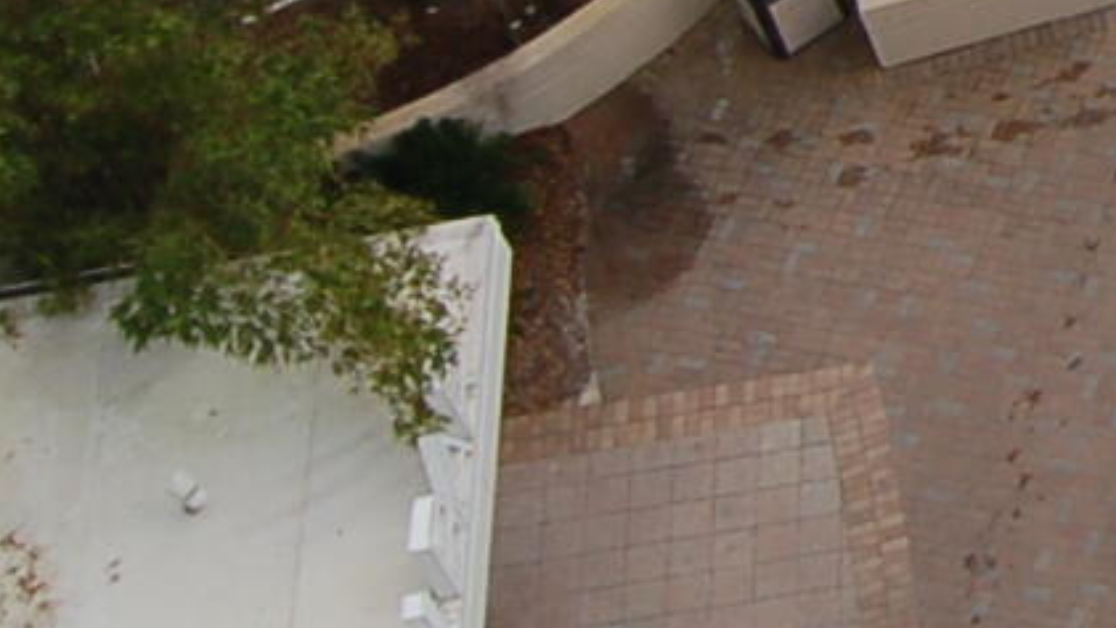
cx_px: 2561
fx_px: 4972
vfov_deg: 6.9
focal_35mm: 168
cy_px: -760
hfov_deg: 11.0
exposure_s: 1/160
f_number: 6.3
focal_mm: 20
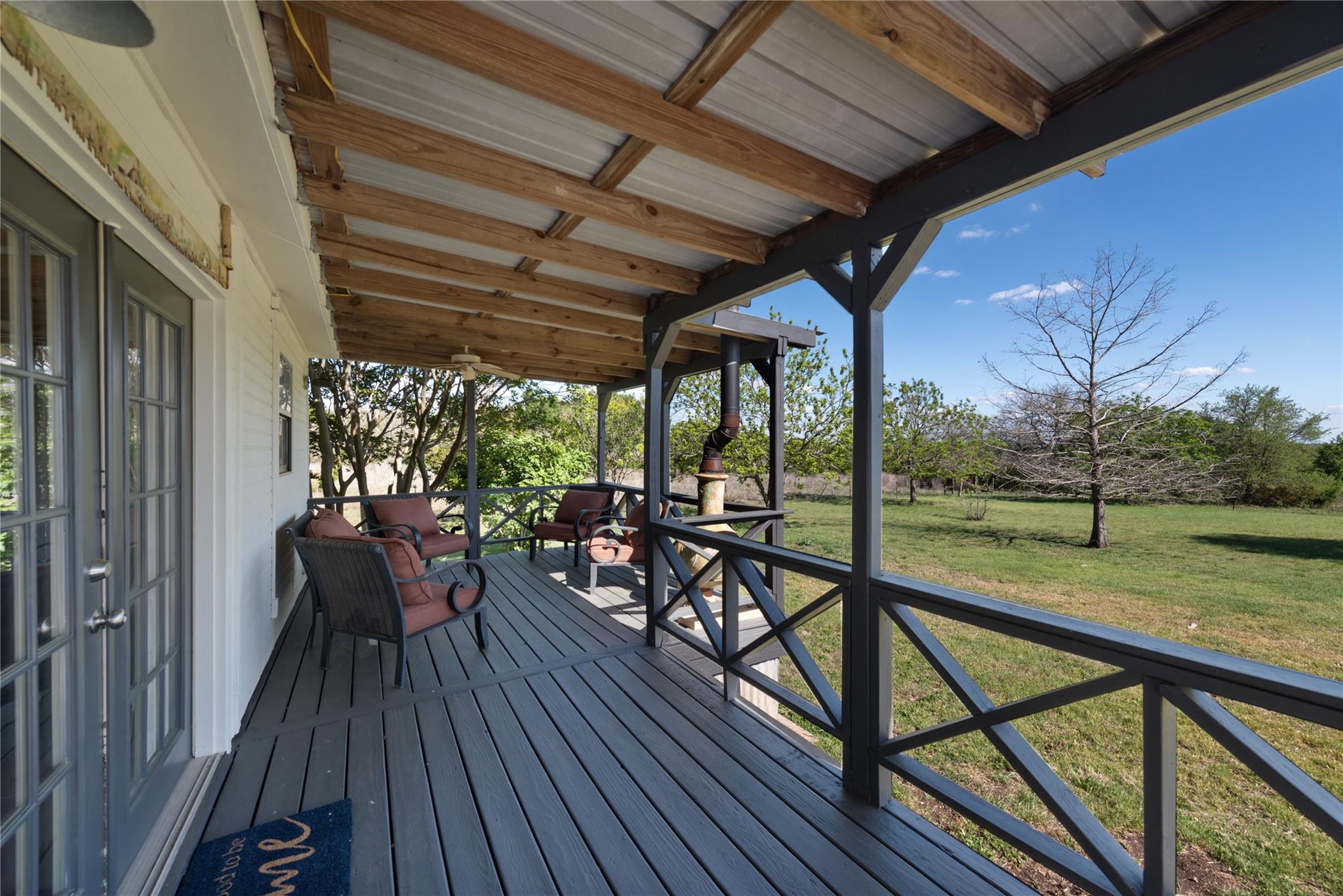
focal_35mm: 14
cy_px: 448
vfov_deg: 81.2
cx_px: 672
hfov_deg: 104.2
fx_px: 522
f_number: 8
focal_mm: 14
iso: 400
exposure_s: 1/100
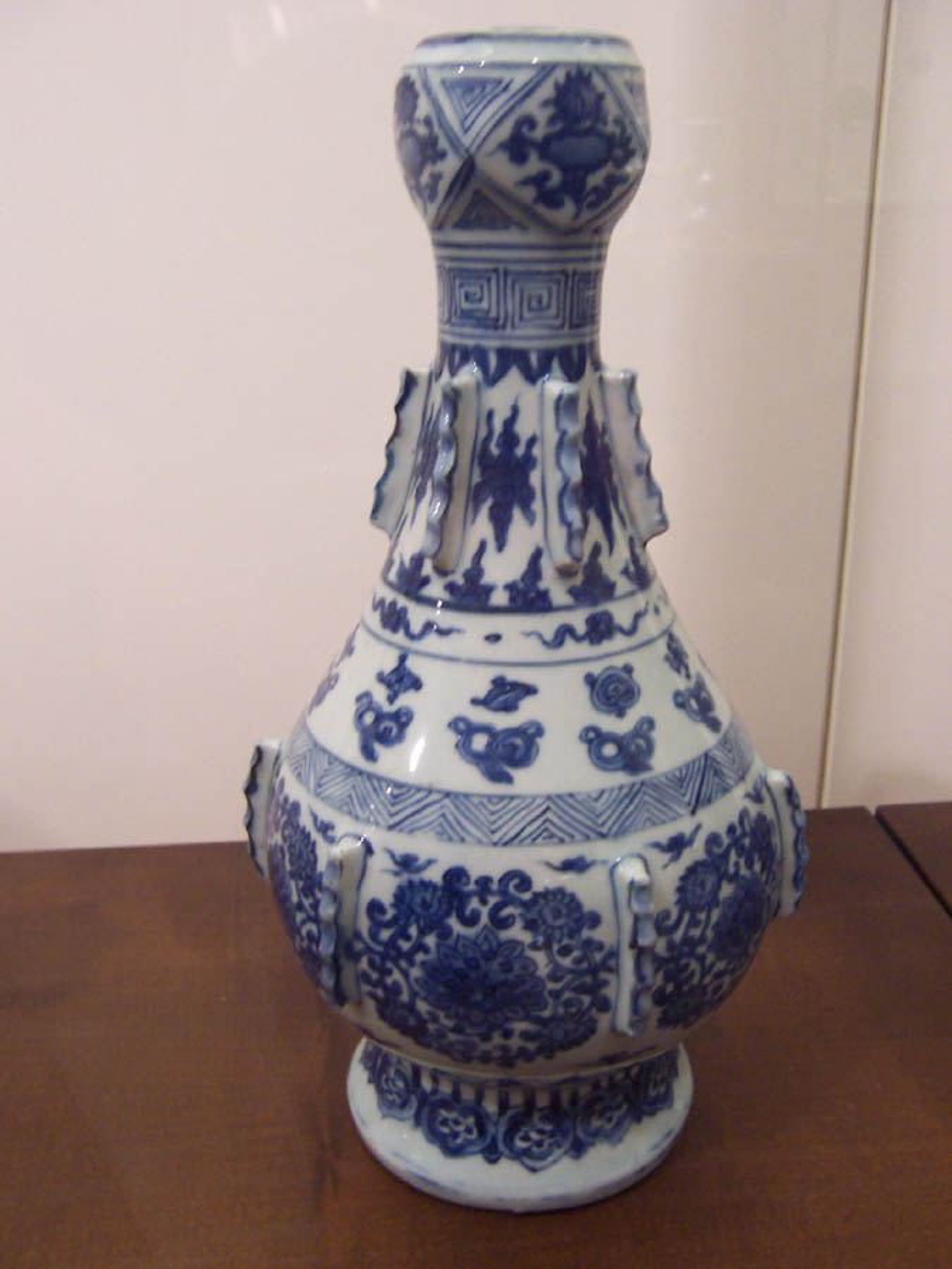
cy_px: 634
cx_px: 476
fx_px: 1320
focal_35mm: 36
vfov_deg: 51.4
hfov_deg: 39.7
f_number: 2.8
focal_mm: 5.6
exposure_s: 1/10
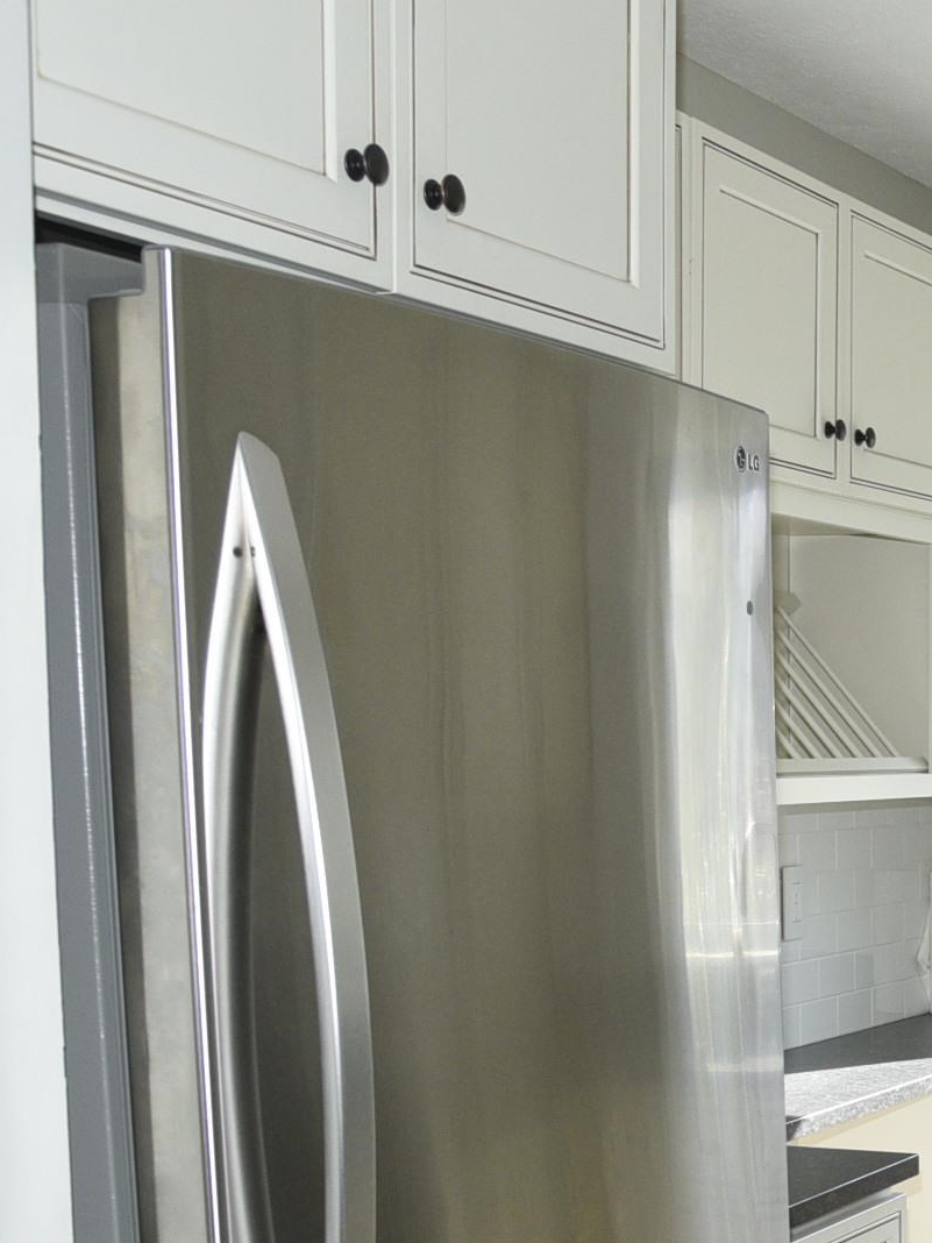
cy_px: 1013
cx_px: 1408
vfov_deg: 29.1
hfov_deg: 19.6
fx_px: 2333
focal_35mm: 65
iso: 1000
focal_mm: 24
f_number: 5.6
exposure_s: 1/200
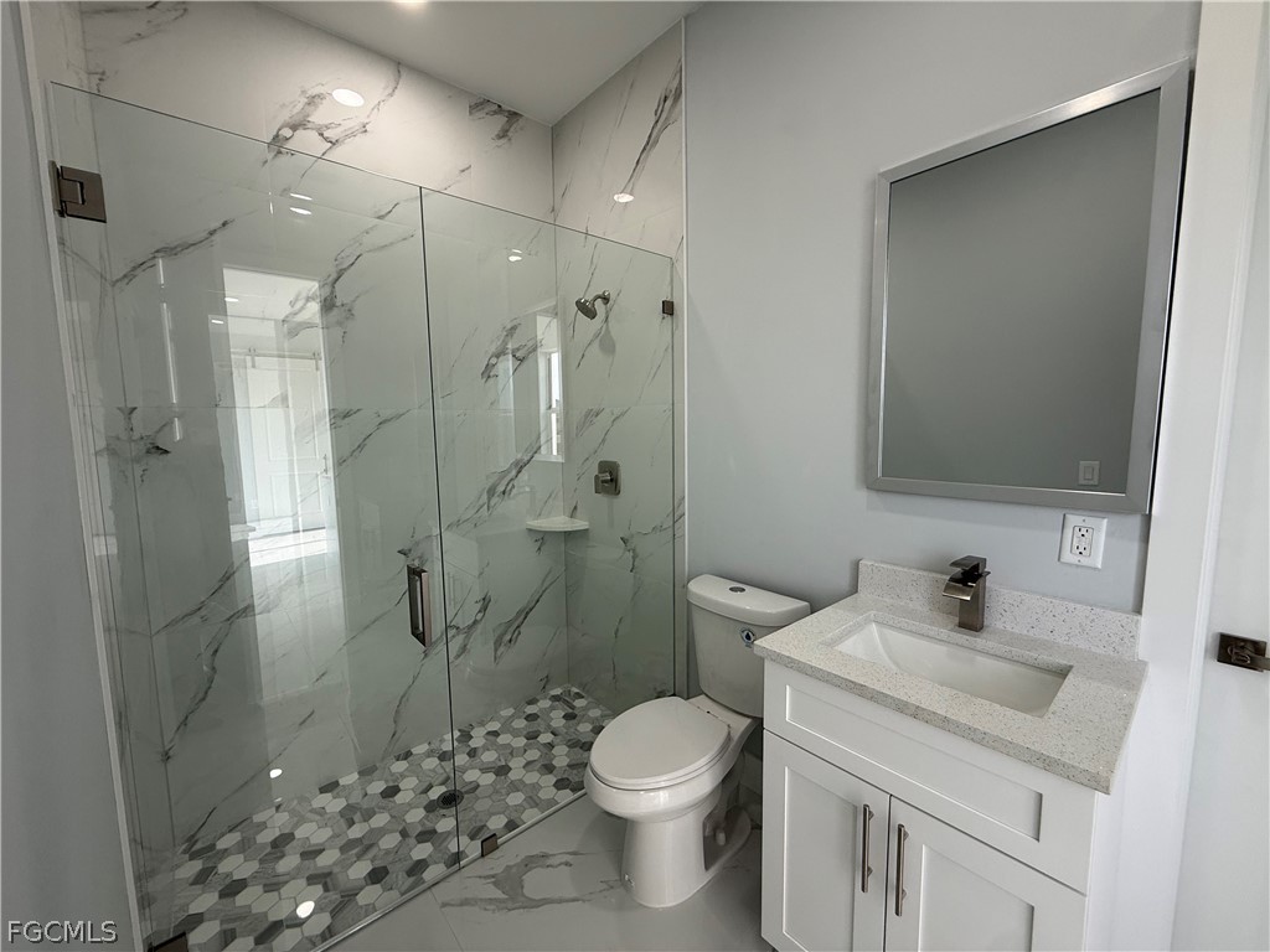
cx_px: 635
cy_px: 476
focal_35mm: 14
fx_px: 514
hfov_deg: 102.1
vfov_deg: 85.7
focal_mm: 2.22
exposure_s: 1/99
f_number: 2.2
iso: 100
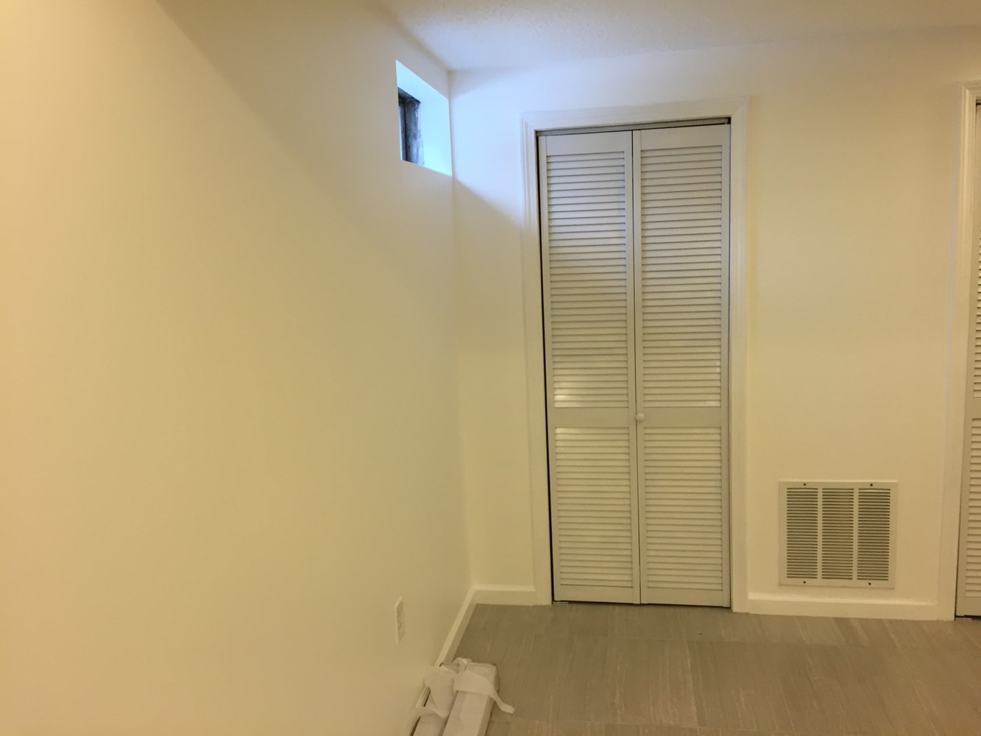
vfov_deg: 48.2
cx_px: 490
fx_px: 822
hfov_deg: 61.7
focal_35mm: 29
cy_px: 368
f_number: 2.2
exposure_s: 1/30
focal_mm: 4.15
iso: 32
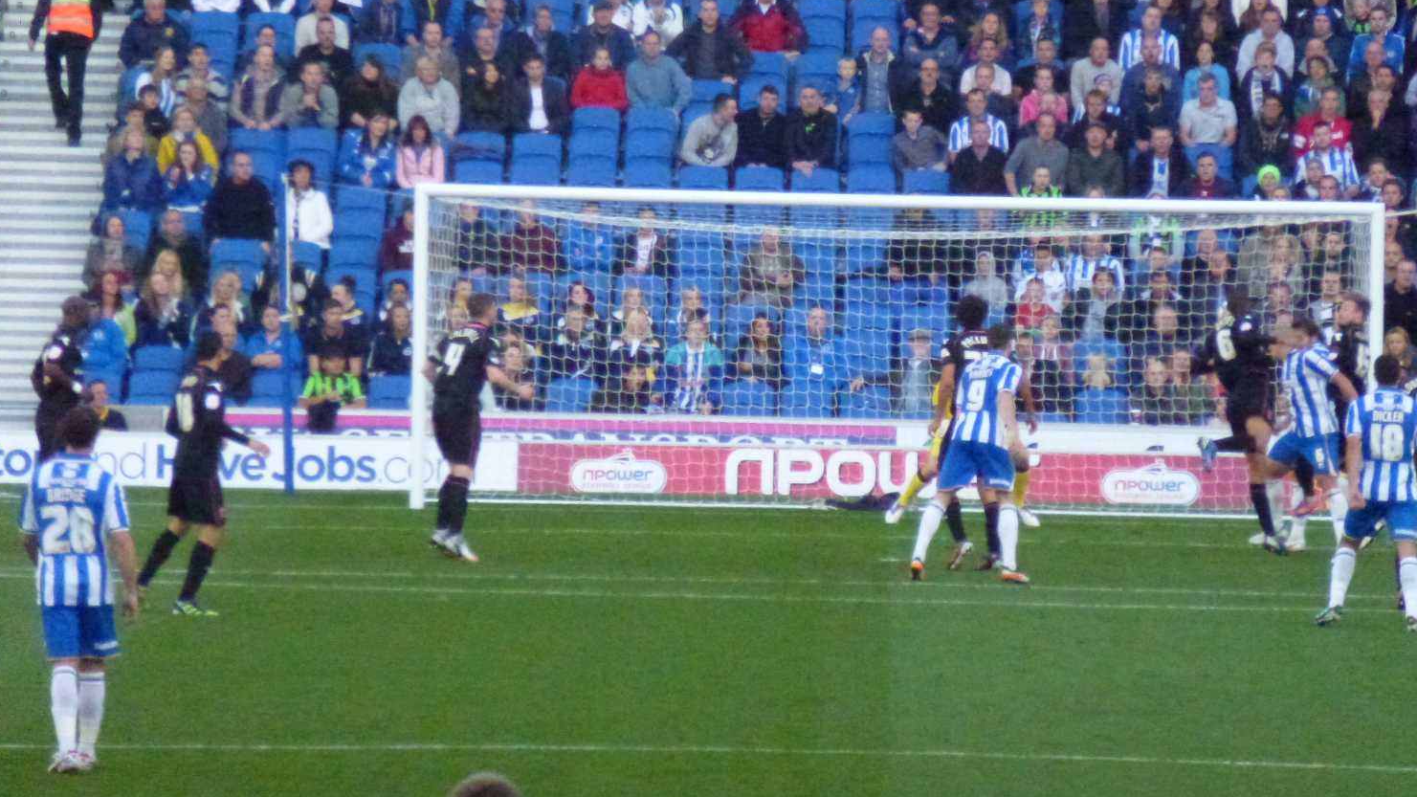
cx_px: 759
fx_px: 16983
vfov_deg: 2.7
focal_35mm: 452
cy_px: 293
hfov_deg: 4.8
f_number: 5.9
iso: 1600
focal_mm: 68.8
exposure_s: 1/400
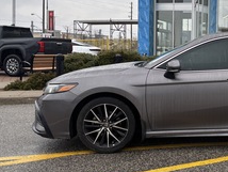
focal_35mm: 51
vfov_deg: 28.6
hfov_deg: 34.6
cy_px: 75
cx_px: 219
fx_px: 336
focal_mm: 5.96
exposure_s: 1/157
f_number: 1.6
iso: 40
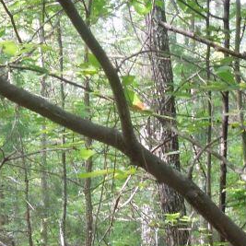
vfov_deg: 10.6
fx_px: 1311
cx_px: 66
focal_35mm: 163
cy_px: 268
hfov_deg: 10.7
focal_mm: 8.7
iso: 360
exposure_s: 1/50
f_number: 4
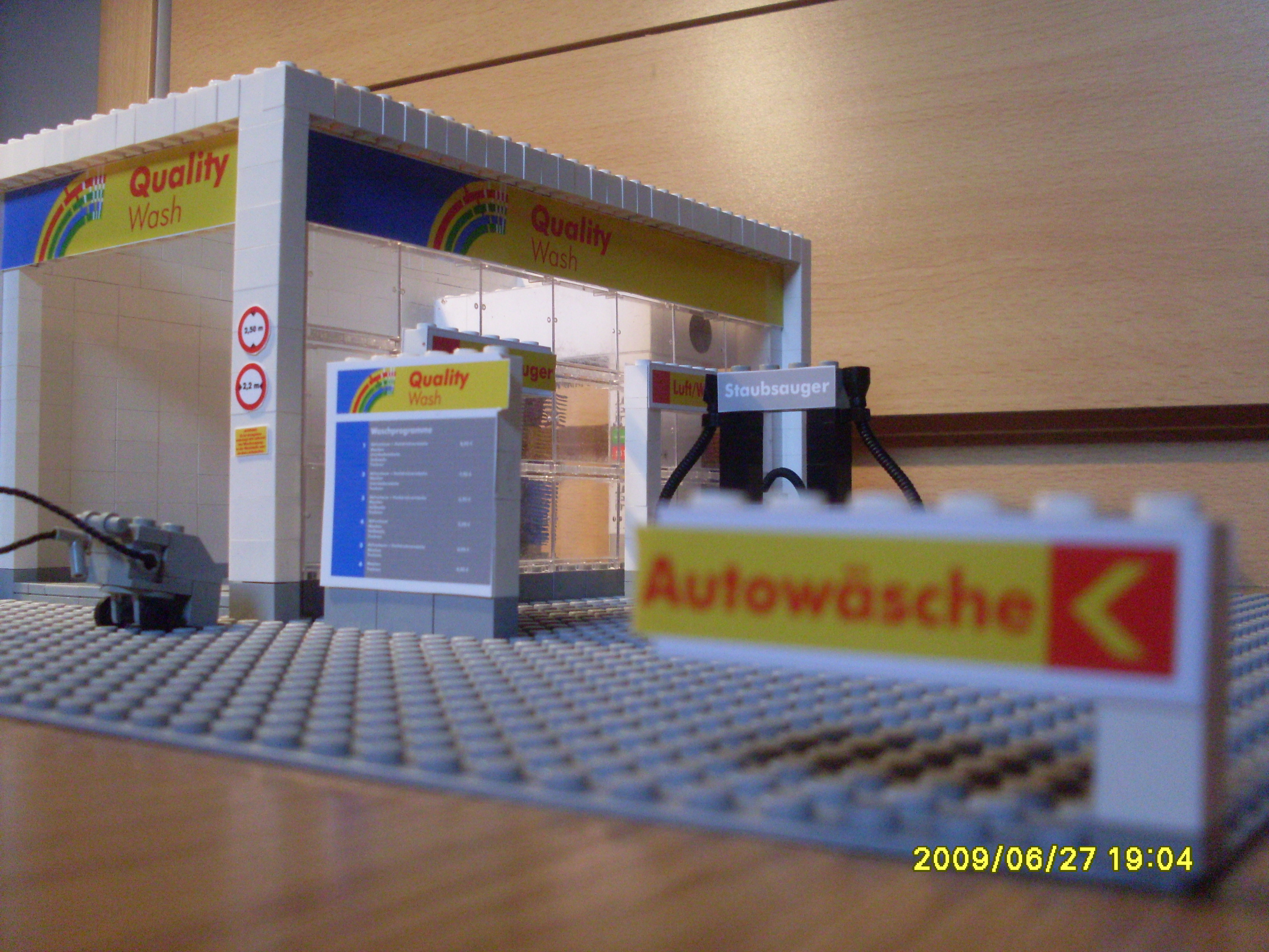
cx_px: 634
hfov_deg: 49.0
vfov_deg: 37.7
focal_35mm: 38
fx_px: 1393
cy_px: 476
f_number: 2.8
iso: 200
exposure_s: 1/20
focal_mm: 6.3
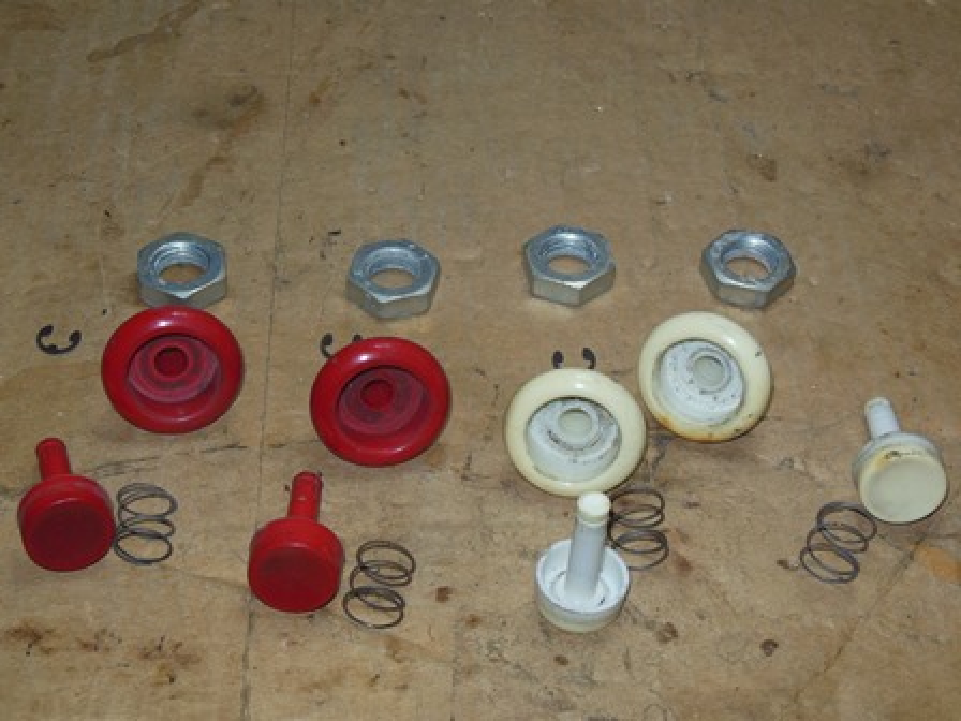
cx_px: 480
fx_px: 1582
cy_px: 360
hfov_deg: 33.8
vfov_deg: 25.7
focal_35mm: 57
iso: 125
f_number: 4.1
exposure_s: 1/60
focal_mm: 10.2
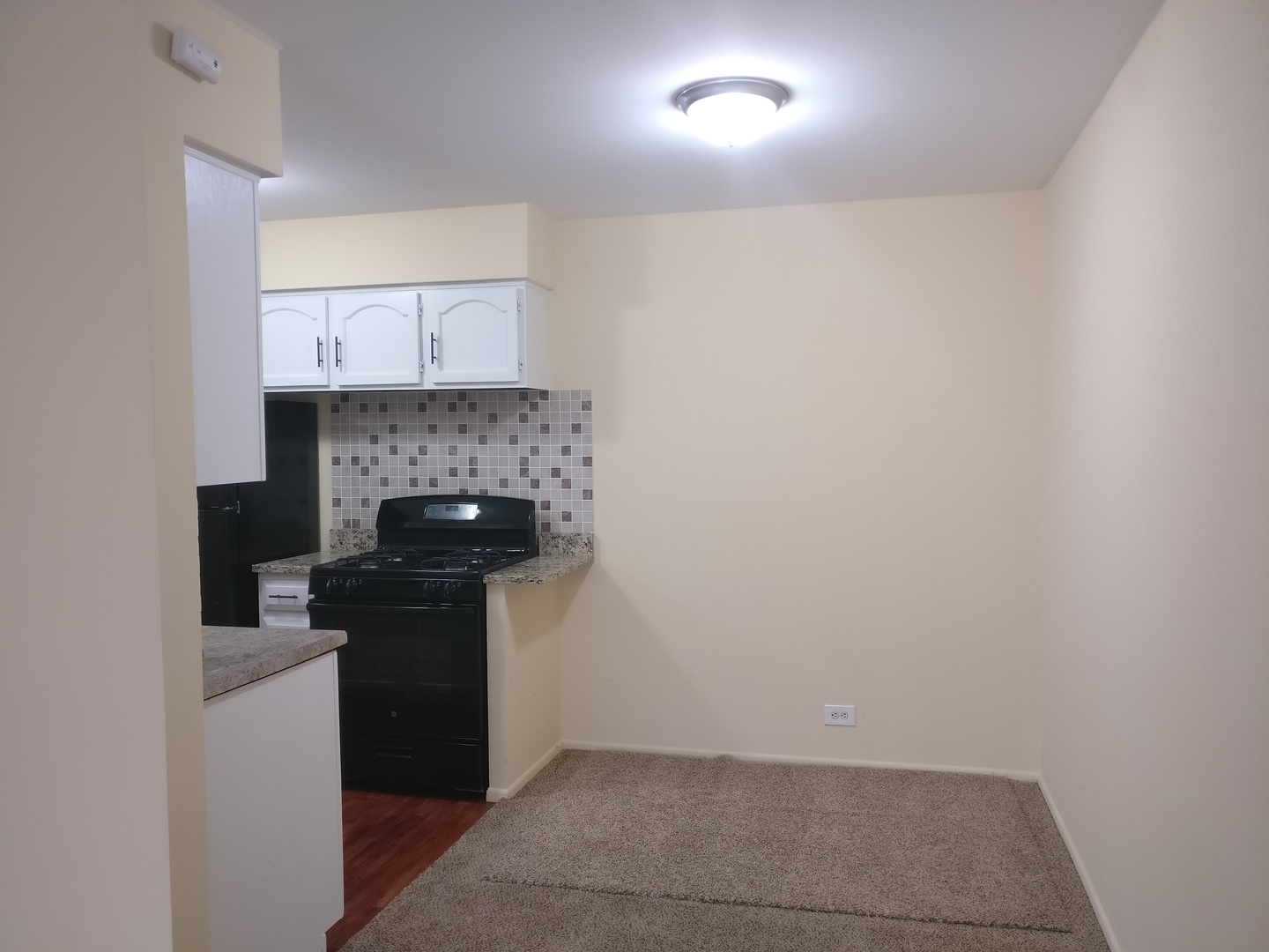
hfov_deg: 63.4
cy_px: 476
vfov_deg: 49.7
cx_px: 634
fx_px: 1026
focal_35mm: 28
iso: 320
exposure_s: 1/25
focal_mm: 4.26
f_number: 2
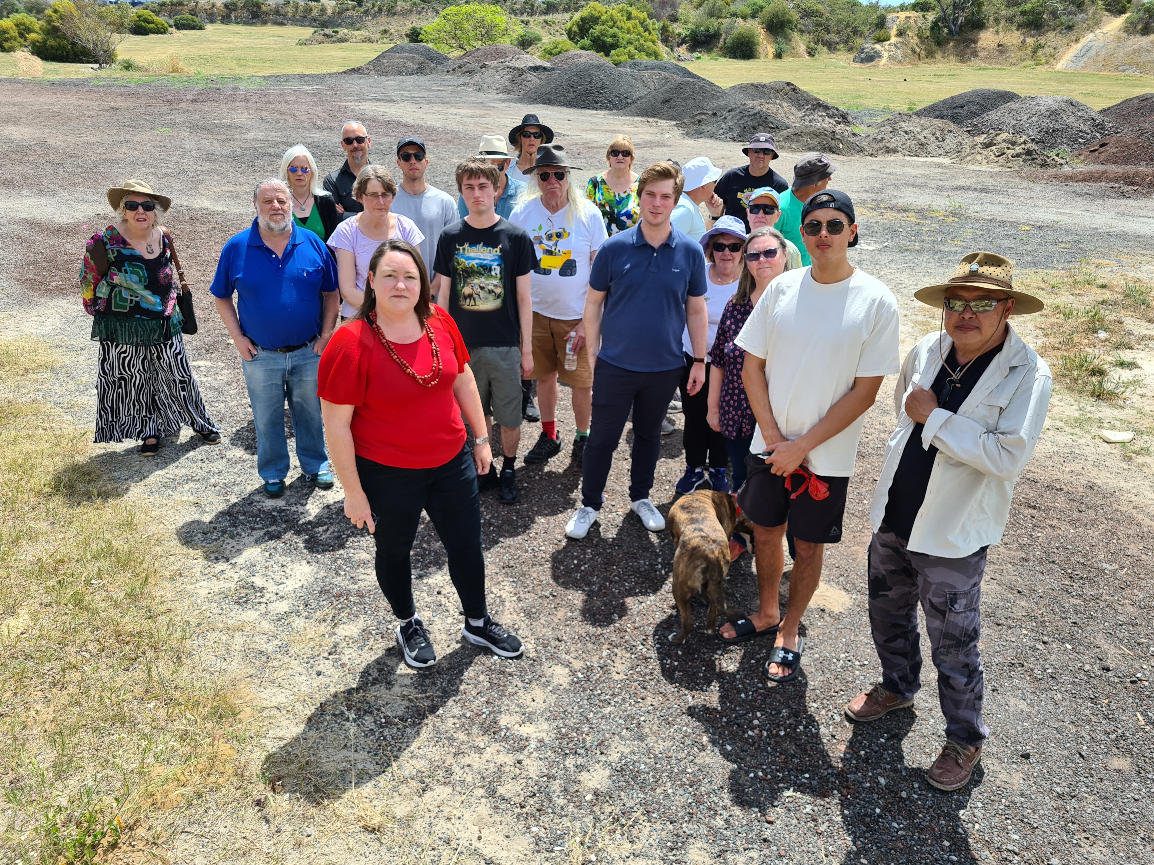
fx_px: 867
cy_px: 432
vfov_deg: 53.1
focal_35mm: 26
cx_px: 577
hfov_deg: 67.3
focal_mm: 5.4
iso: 50
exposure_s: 1/1264
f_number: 1.8
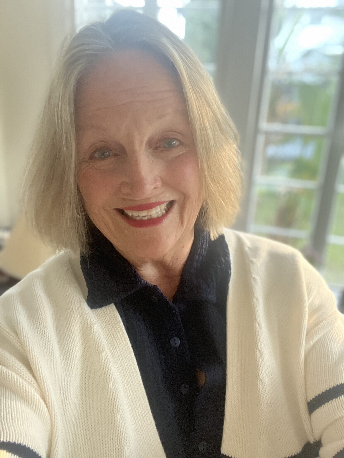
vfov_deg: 60.0
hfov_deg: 46.8
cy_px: 229
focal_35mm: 30
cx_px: 172
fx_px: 398
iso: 400
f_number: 2.2
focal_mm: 2.71
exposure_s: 1/36
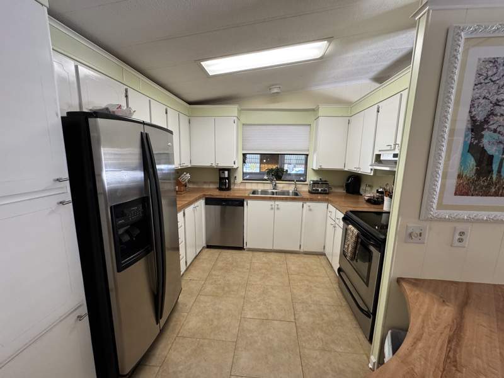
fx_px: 204
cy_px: 189
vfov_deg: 85.7
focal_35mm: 14
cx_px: 252
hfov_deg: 102.1
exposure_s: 1/67
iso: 250
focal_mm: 2.22
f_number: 2.2
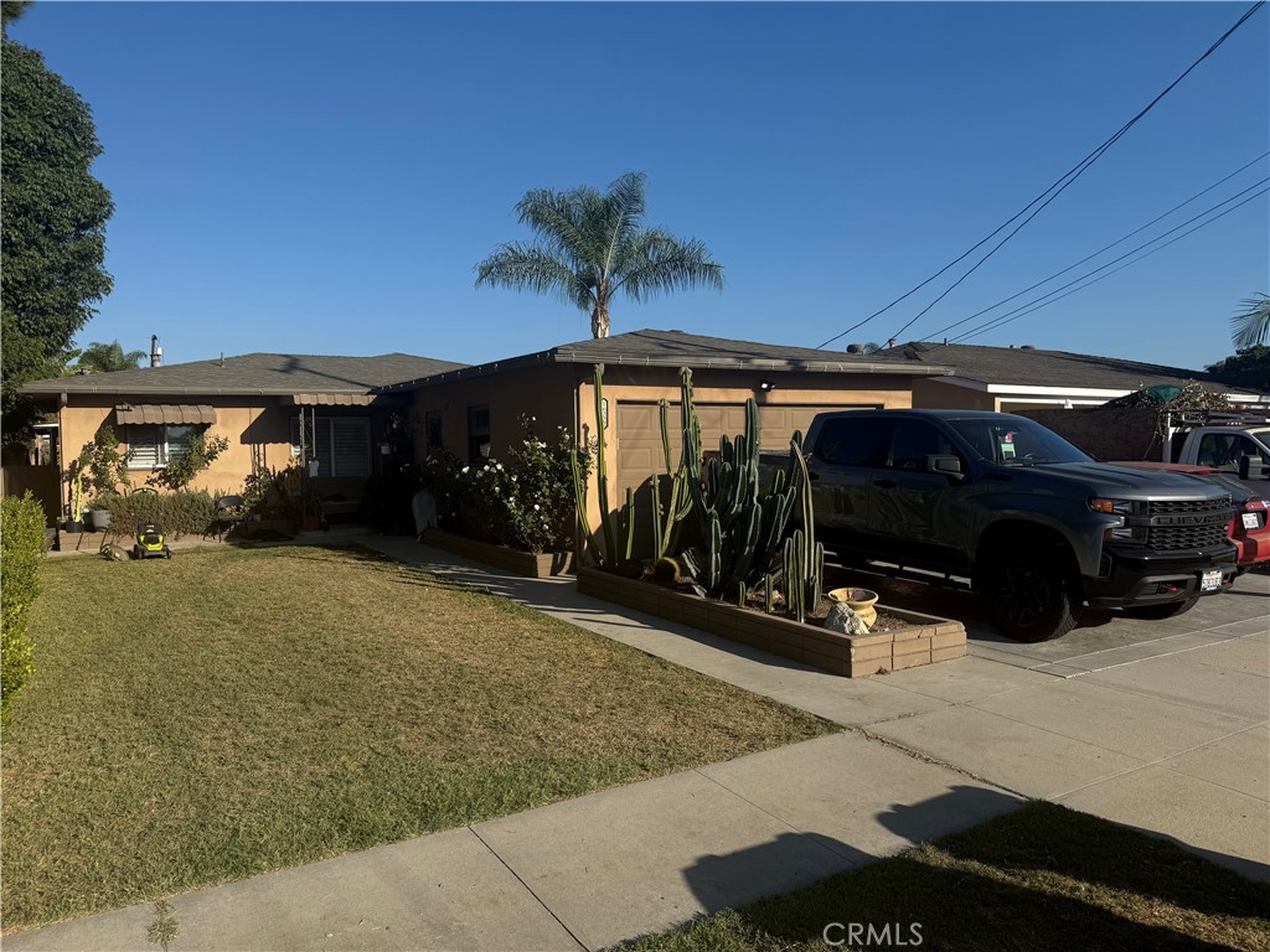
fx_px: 881
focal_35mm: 24
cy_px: 476
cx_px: 635
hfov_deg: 71.6
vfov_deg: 56.8
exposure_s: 1/7353
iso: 80
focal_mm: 6.76
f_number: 1.78
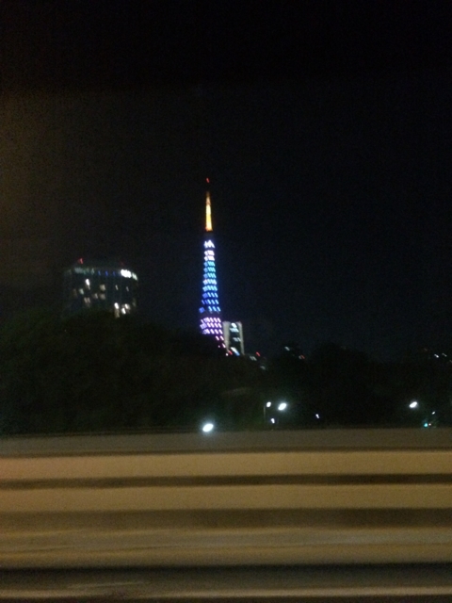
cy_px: 302
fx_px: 505
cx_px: 226
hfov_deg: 48.2
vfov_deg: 61.7
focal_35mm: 29
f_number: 2.2
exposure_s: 1/15
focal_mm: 4.15
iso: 2000
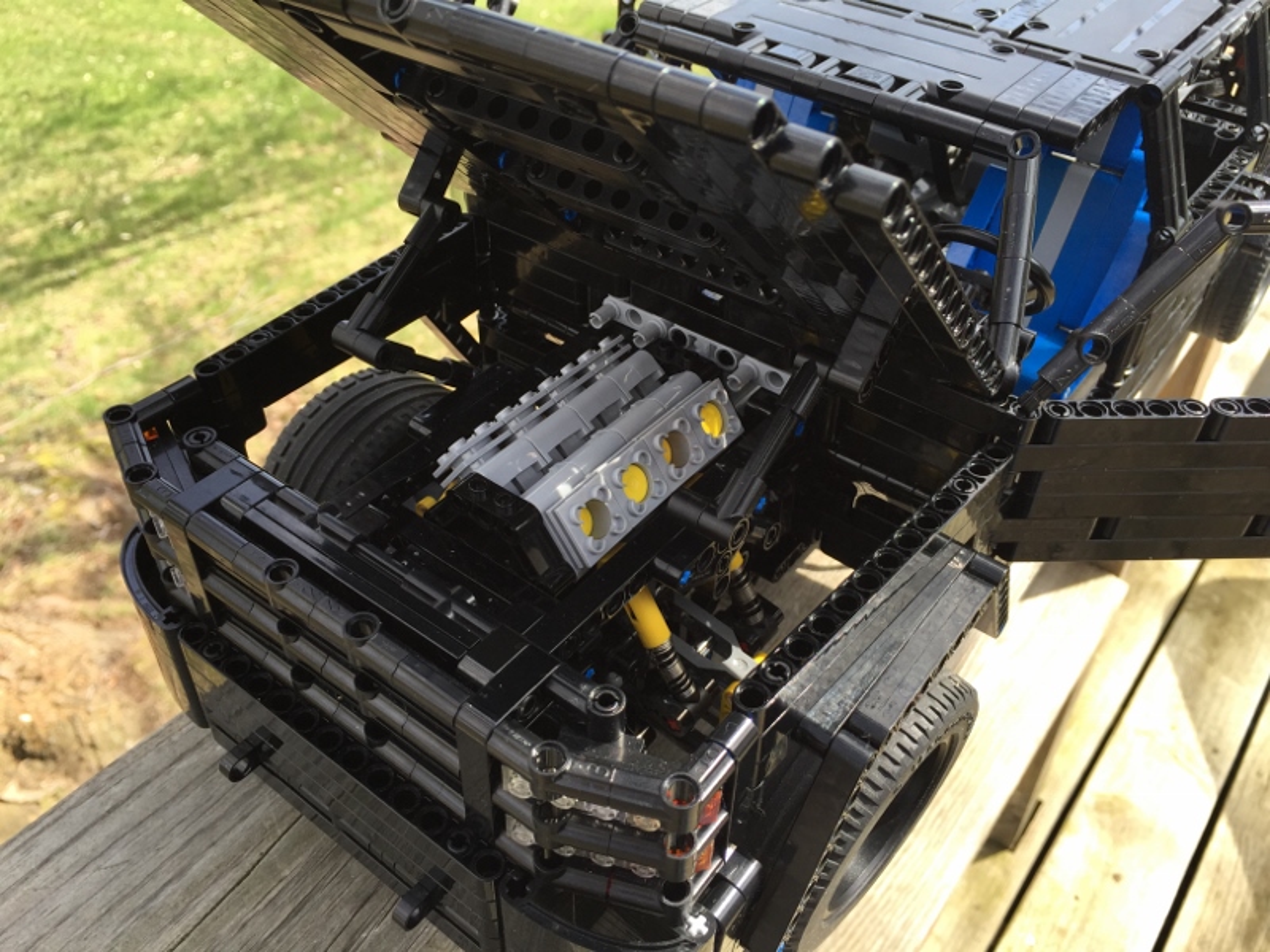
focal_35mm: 29
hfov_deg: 61.7
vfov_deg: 48.2
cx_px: 635
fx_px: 1064
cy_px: 476
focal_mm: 4.15
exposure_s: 1/395
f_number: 2.2
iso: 32
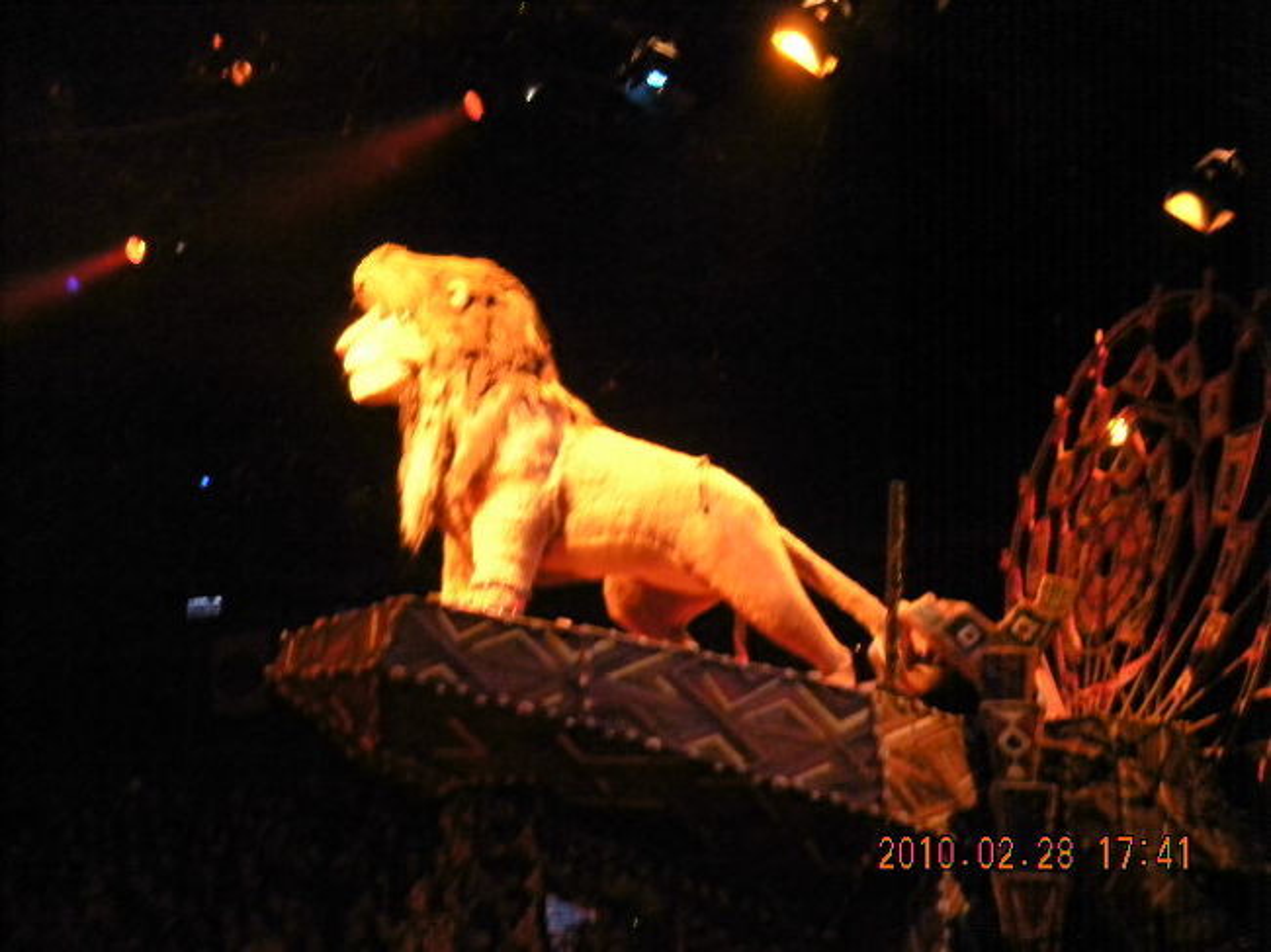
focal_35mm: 68
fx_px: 2496
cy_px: 476
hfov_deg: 28.6
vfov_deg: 21.6
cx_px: 636
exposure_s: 1/2.7
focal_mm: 11.3
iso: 800
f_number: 4.4
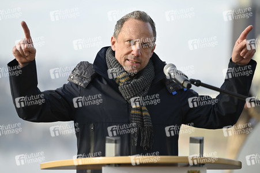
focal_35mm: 160
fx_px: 1155
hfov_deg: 12.8
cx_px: 130
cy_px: 86
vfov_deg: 8.6
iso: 80
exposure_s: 1/500
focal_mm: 160
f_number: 2.8
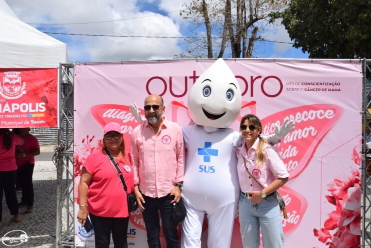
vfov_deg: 47.9
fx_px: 278
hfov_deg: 67.4
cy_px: 124
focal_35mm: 27
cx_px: 186
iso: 200
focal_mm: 18
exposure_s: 1/500
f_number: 11
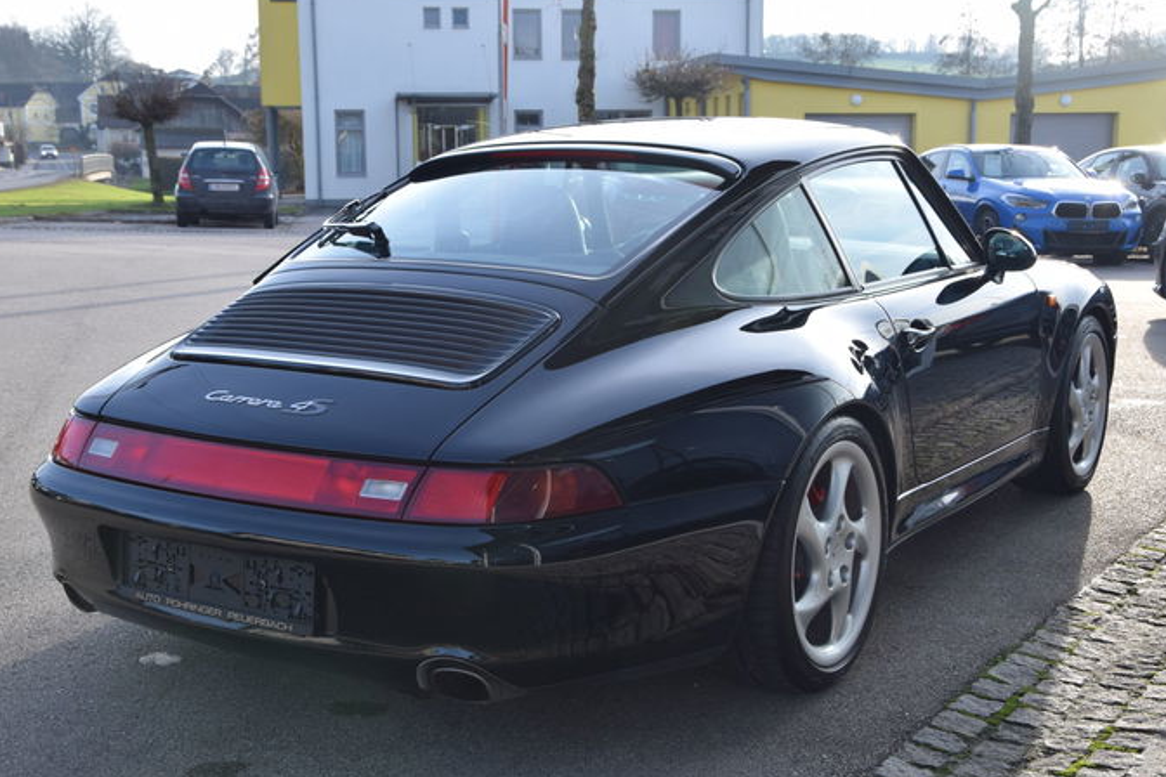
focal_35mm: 48
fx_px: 1555
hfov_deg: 41.1
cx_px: 611
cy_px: 394
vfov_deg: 28.1
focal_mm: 28
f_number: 8
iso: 250
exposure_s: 1/250
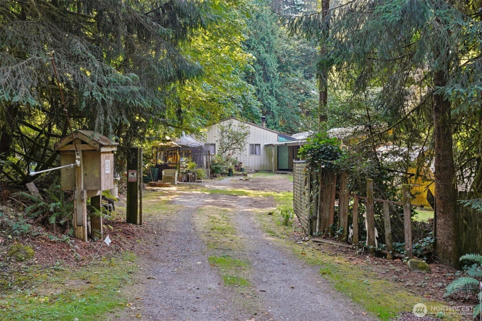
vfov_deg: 31.9
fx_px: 562
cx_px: 241
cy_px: 160
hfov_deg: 46.4
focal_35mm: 42
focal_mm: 28
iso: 400
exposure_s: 1/15
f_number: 8
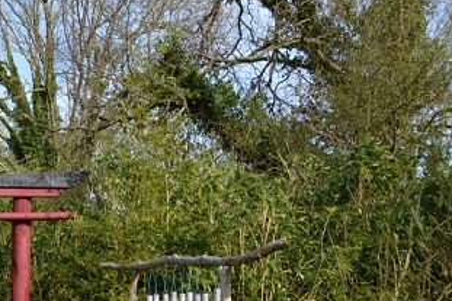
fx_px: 1067
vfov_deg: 15.7
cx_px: -57
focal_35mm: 85
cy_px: 309
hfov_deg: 22.5
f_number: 7.1
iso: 100
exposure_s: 1/200
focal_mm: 22
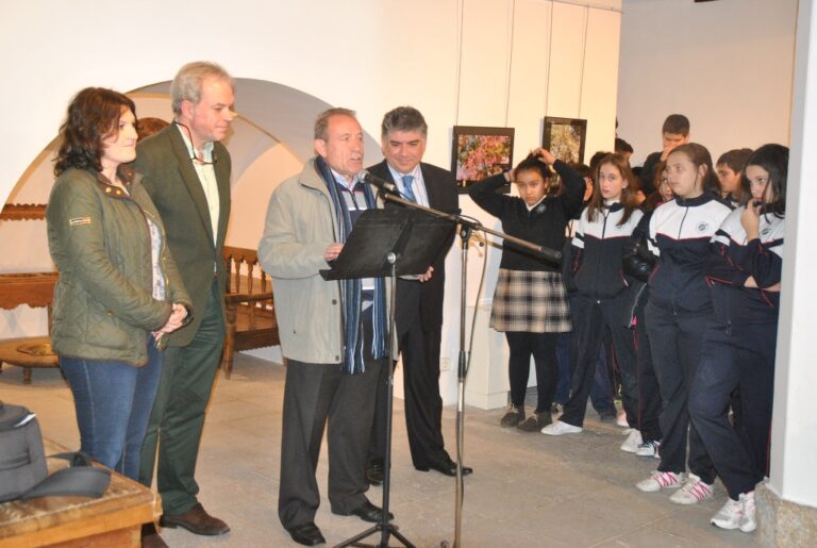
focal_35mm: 46
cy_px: 274
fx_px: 1057
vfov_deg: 29.1
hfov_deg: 42.3
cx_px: 408
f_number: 4
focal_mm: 31
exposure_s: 1/30
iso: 800
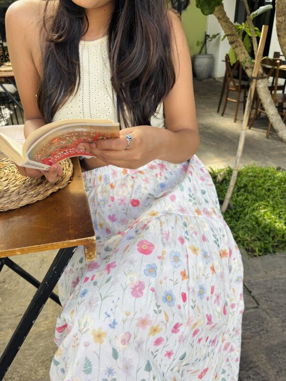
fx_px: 286
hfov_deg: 53.1
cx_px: 143
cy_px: 190
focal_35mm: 26
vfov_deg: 67.3
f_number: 1.6
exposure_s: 1/428
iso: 50
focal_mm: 5.96
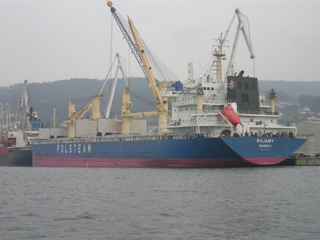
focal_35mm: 82
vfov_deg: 18.0
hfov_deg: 23.8
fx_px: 758
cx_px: 160
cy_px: 120
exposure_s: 1/264
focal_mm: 12.4
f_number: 4.1
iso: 50
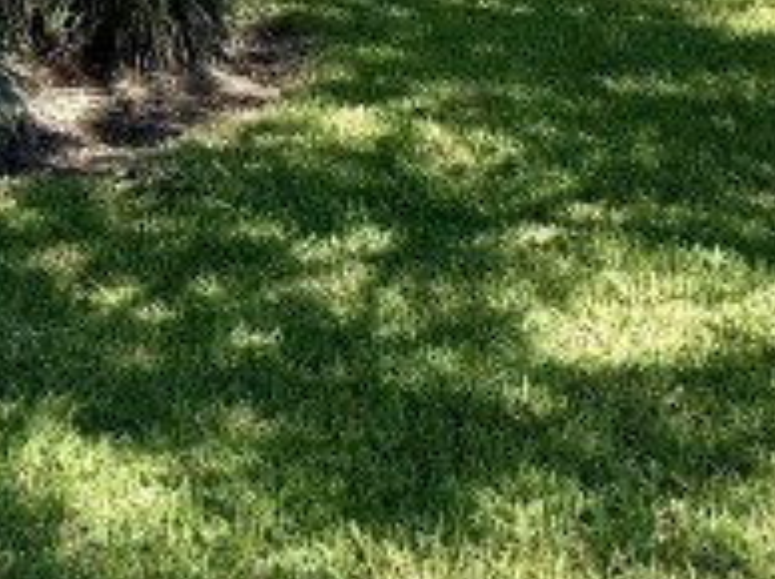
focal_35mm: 127
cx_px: 539
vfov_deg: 11.0
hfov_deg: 15.5
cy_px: -387
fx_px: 2840
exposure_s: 1/2299
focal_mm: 6.76
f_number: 1.78
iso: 80
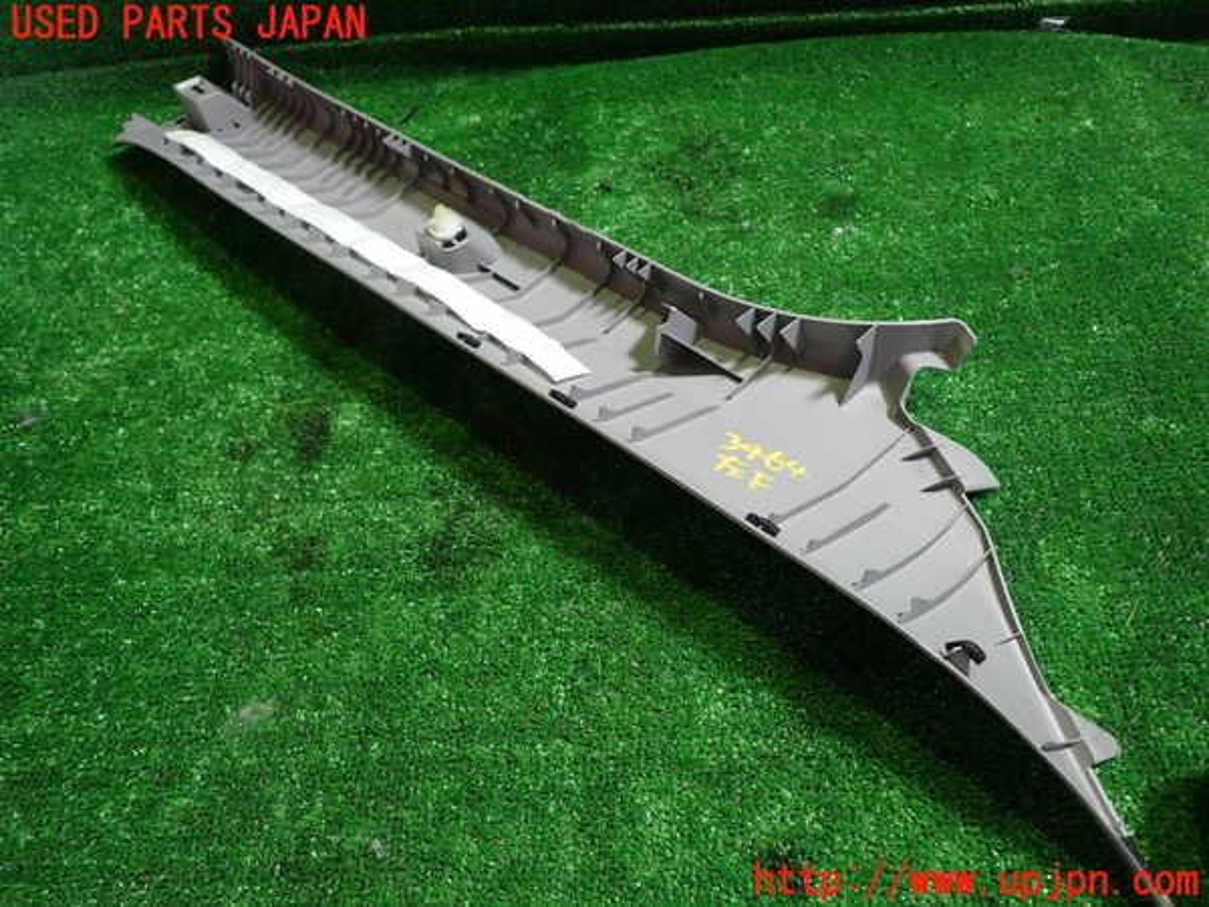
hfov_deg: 69.4
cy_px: 454
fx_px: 873
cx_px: 604
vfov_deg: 54.9
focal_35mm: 25
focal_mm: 4.5
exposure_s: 1/50
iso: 200
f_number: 2
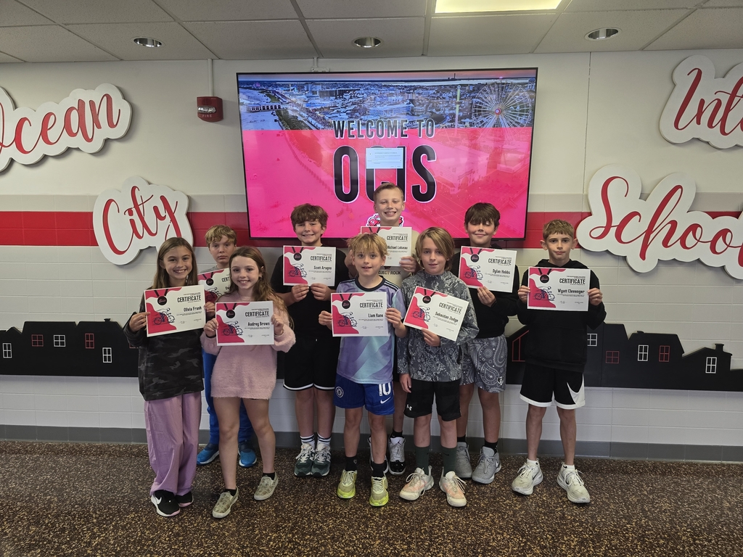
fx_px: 494
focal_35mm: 23
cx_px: 372
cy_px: 278
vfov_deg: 58.9
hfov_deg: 73.9
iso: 200
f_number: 1.7
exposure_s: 1/120
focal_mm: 6.3
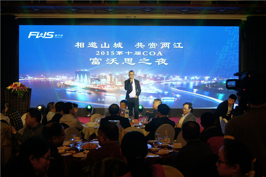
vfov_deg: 25.7
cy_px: 88
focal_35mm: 52
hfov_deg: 37.9
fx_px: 387
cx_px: 133
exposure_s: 1/60
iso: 250
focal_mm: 35
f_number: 4.5
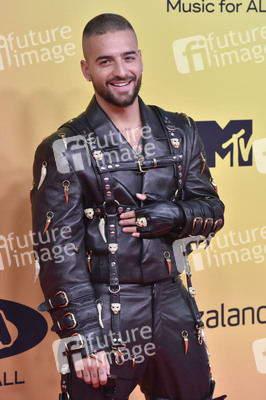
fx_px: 1443
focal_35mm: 130
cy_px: 200
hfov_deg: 10.5
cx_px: 133
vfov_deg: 15.8
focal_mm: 130
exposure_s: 1/200
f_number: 5.6
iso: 2000
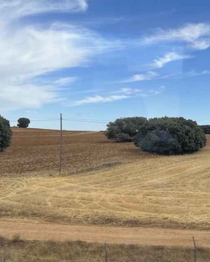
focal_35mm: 48
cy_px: 100
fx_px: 373
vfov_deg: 38.5
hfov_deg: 29.9
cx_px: 197
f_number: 1.5
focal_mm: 5.7
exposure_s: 1/1838
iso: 50
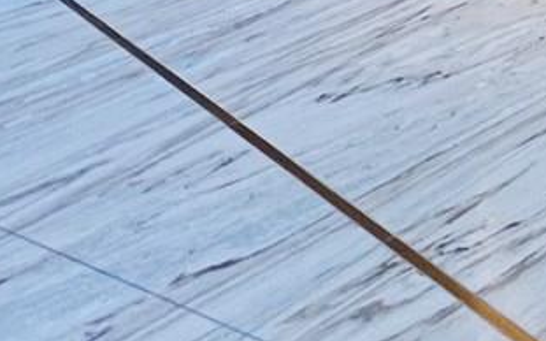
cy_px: -568
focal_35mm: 71
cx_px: 1022
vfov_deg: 12.4
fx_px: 1056
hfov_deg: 19.8
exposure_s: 1/60
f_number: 1.8
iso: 125
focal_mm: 1.57
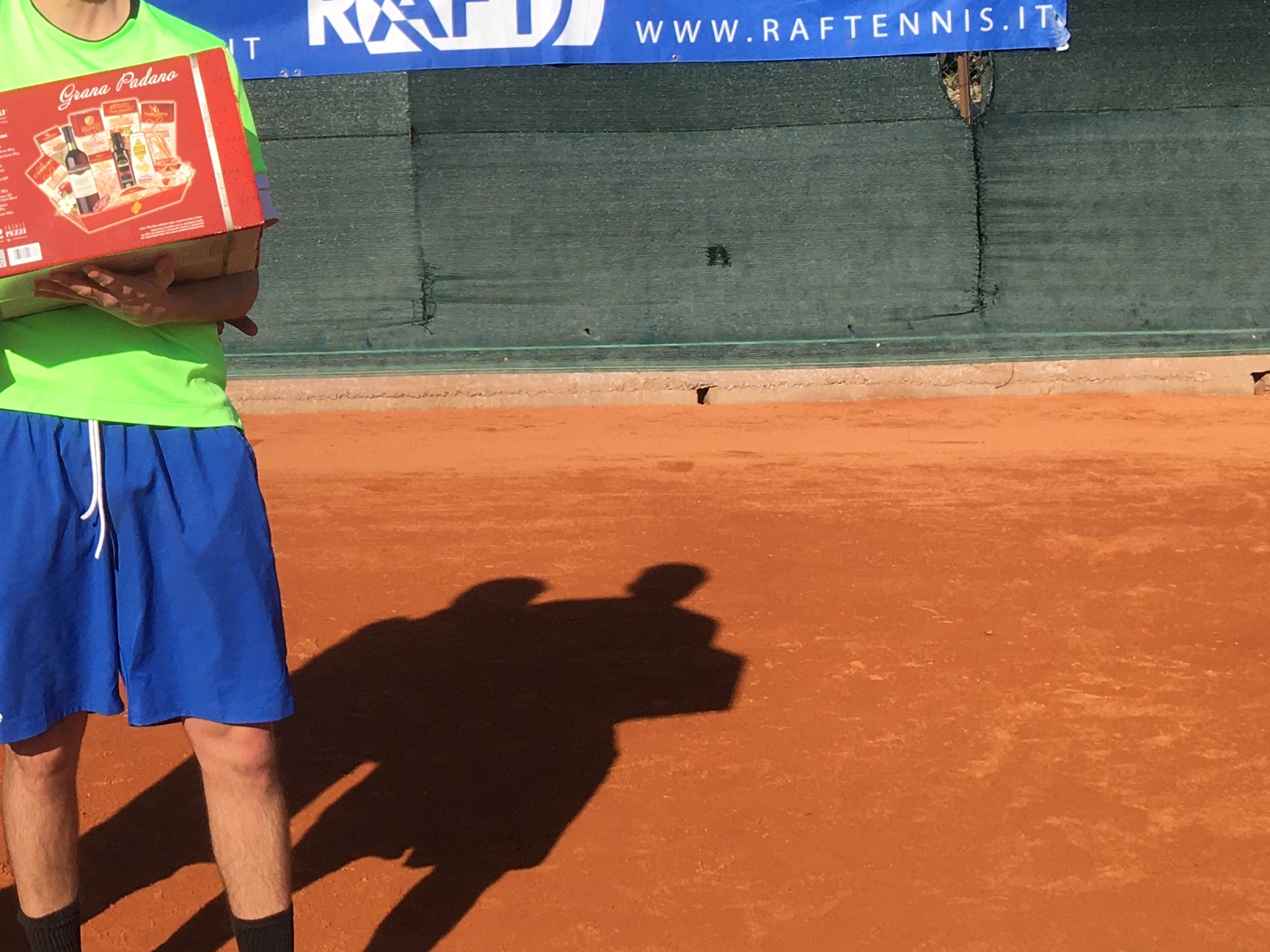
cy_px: 255
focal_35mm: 68
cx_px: -87
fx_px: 2495
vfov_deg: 21.5
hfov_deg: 26.5
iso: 25
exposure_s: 1/1637
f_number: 2.2
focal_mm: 4.15
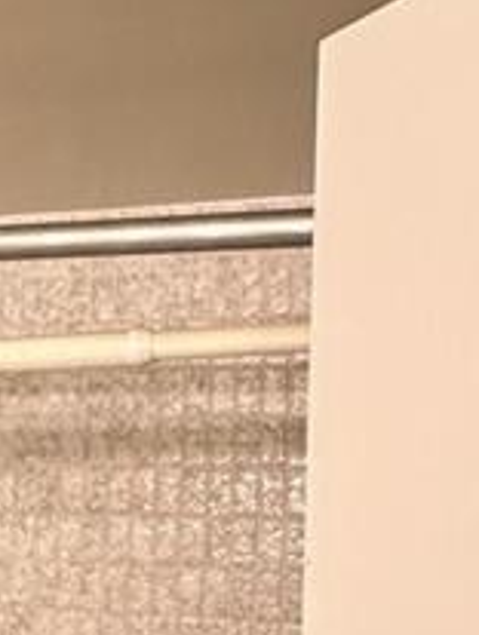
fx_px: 1490
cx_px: -243
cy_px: 482
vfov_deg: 23.8
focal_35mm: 81
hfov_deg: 16.6
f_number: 2.2
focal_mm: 2.22
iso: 320
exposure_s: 1/60
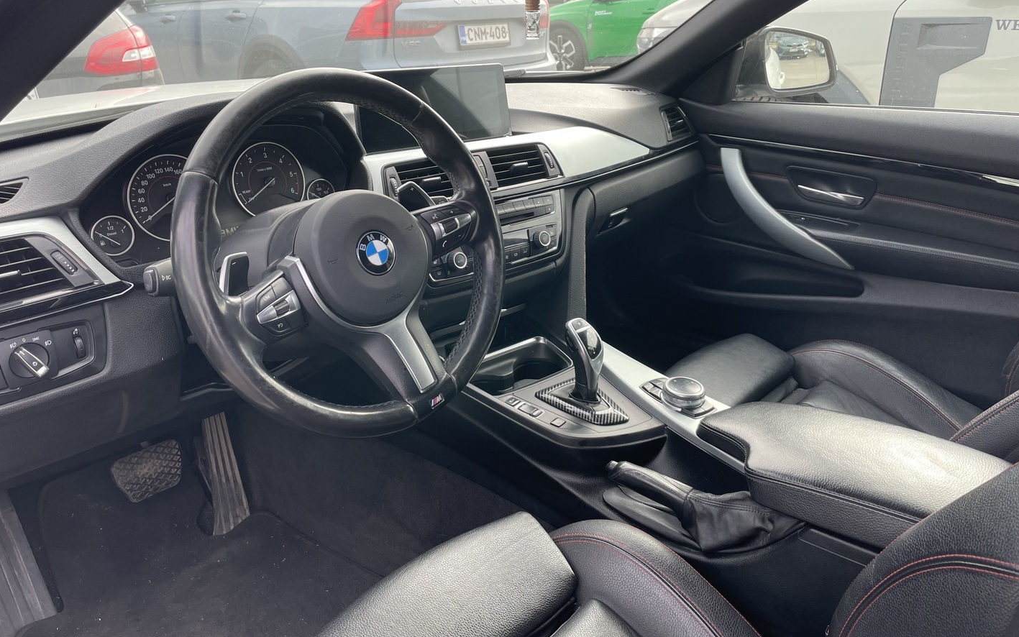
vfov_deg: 44.4
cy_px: 272
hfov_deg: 66.5
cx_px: 516
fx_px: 778
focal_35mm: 28
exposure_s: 1/177
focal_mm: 4.2
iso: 32
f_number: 1.6
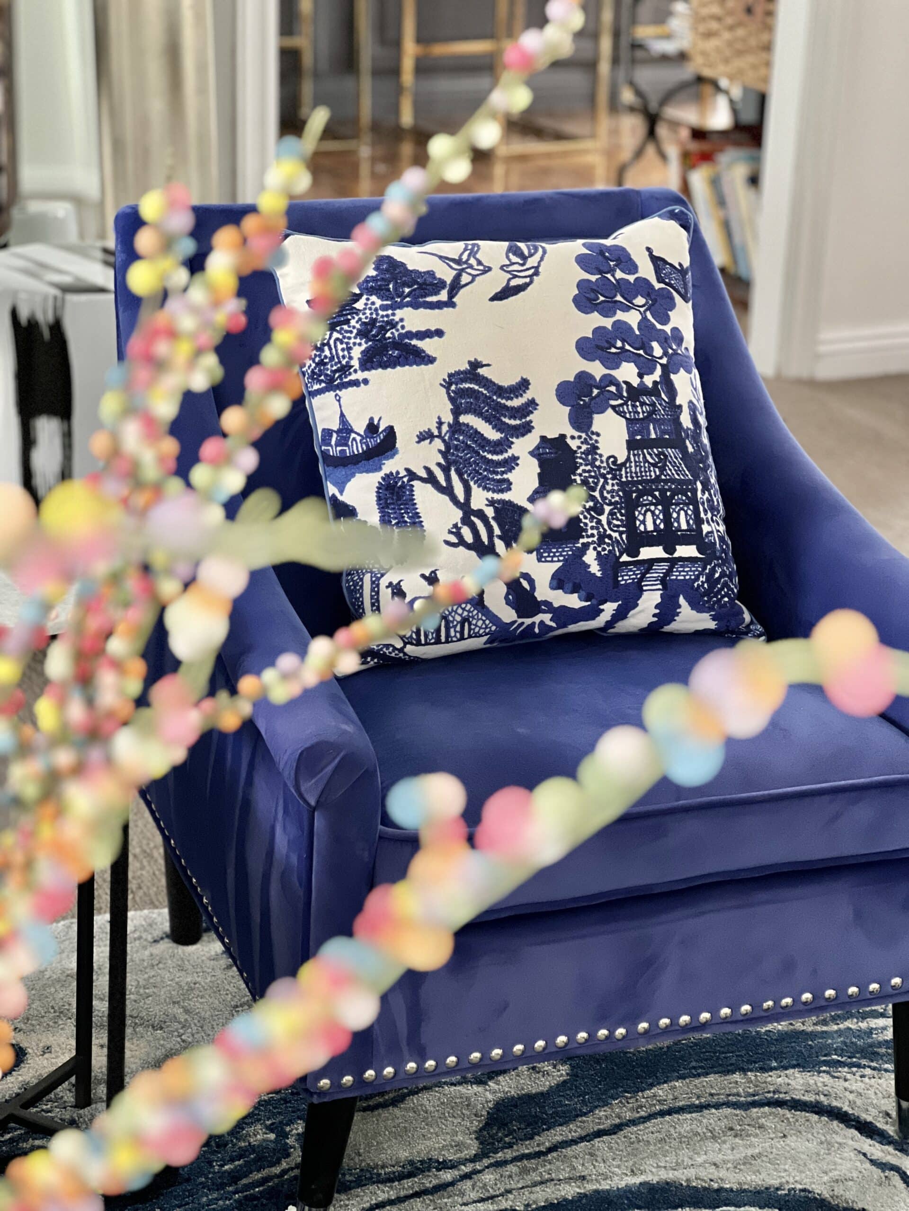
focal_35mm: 77
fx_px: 2696
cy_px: 606
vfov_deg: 25.3
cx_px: 454
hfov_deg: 19.1
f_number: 2.8
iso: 320
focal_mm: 9
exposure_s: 1/40
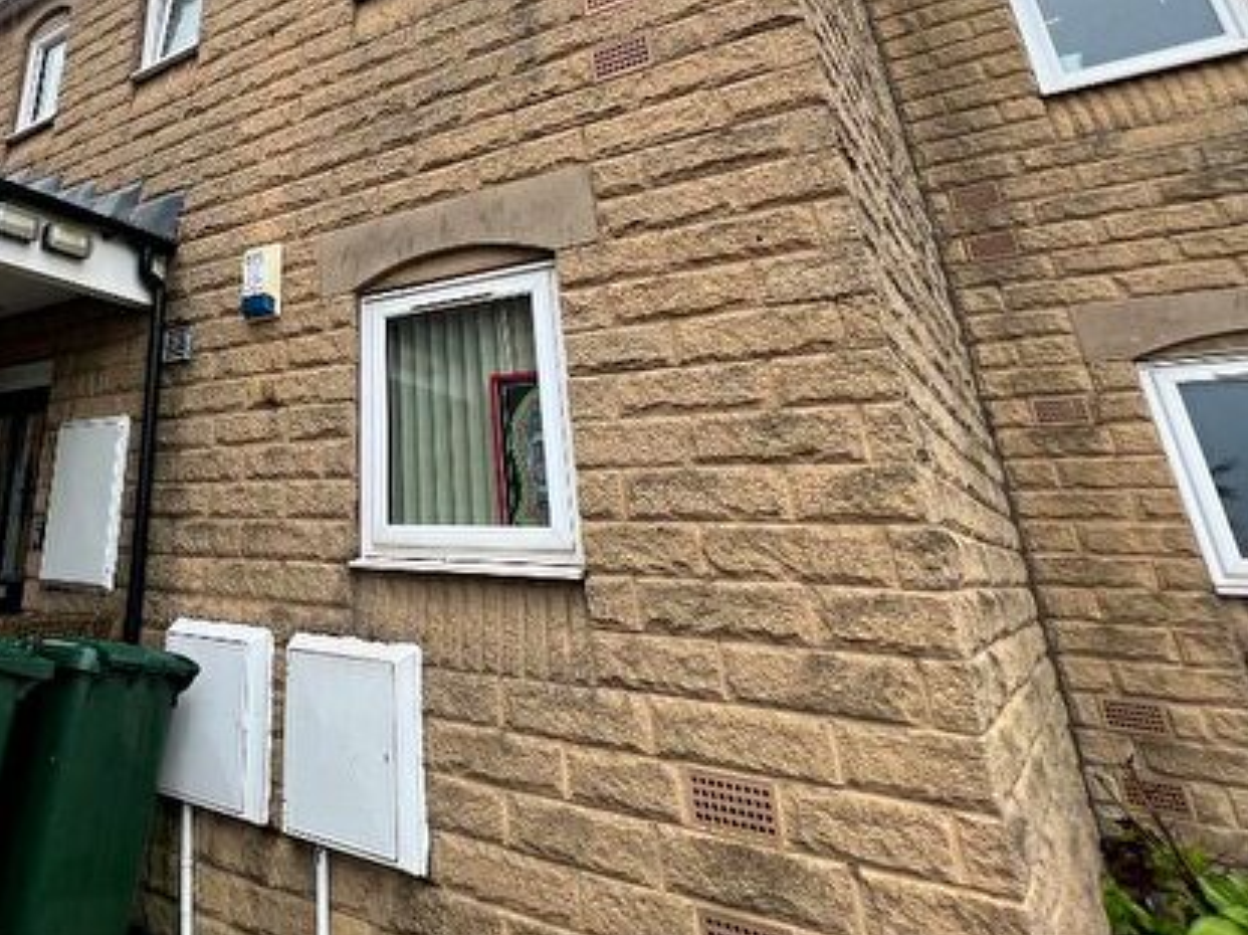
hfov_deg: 70.2
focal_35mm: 22
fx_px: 793
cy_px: 198
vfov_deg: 56.9
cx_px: 280
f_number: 1.8
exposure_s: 1/144
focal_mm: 1.57
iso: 32
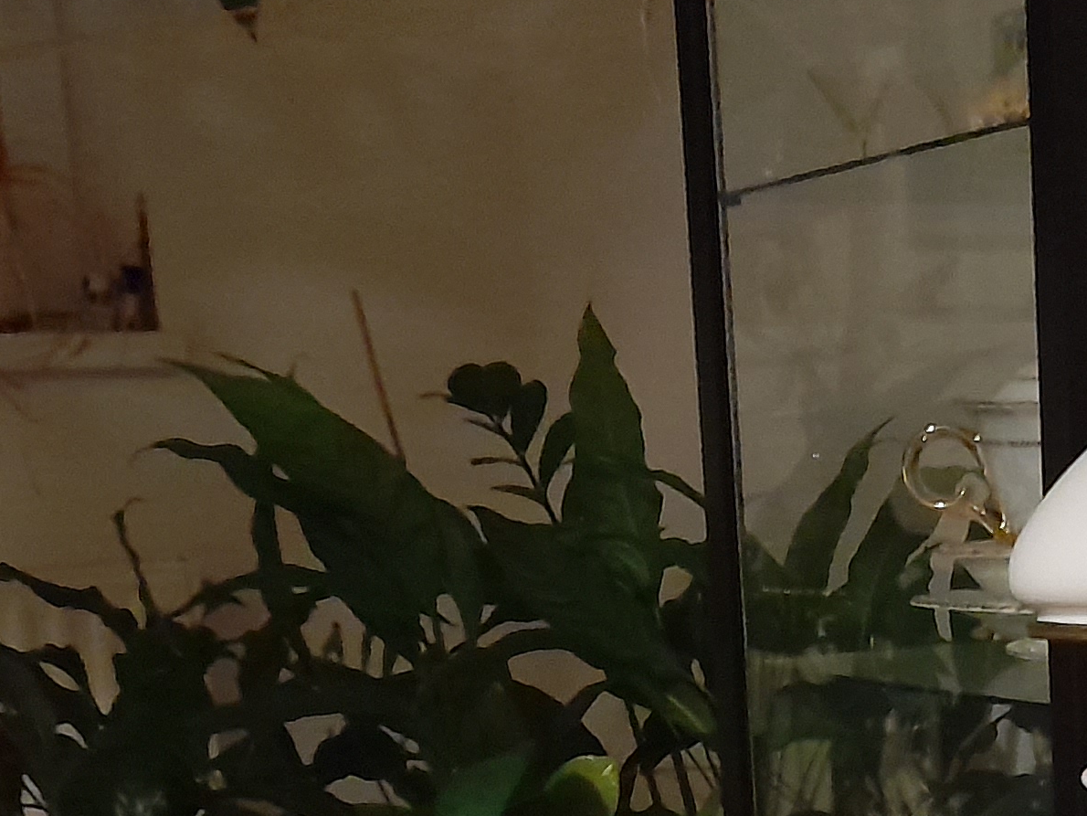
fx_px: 2638
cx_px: 1003
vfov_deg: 17.0
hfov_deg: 22.6
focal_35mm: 84
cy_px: 918
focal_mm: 4.6
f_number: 2
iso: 800
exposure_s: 1/10
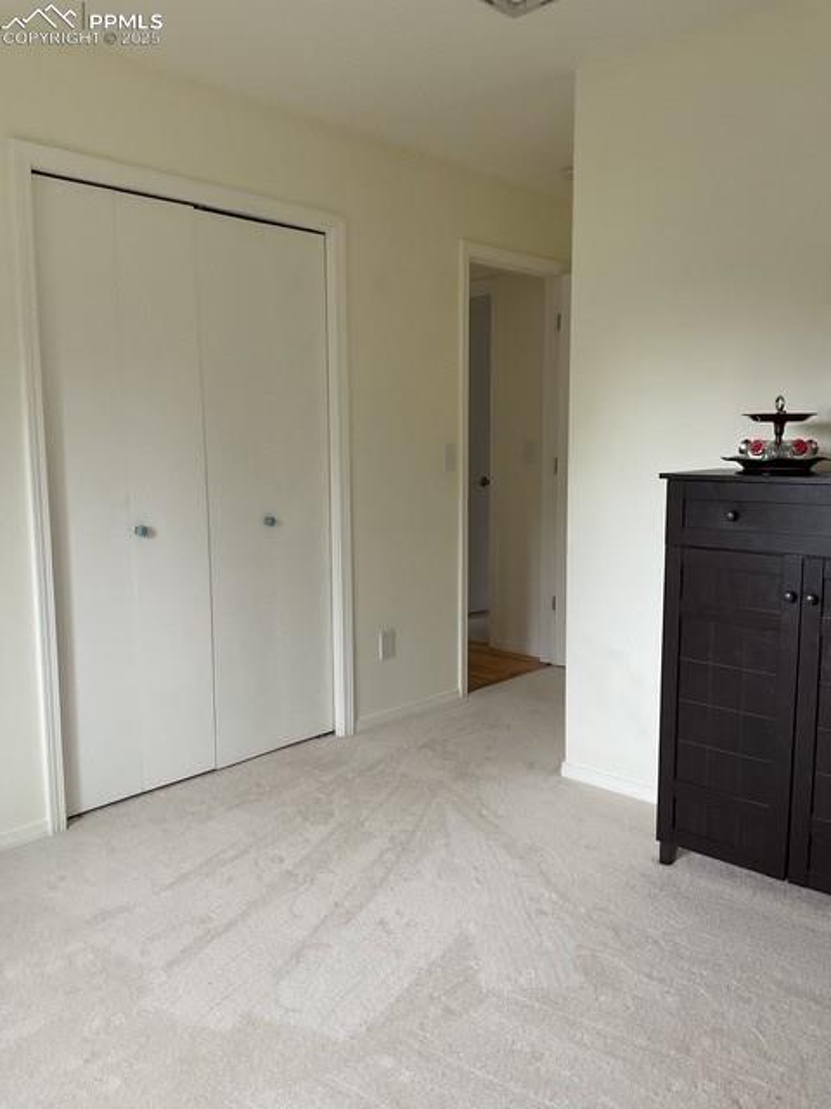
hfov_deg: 48.2
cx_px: 416
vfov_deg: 61.7
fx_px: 928
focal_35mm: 29
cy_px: 554
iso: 50
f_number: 1.8
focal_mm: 3
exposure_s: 1/60
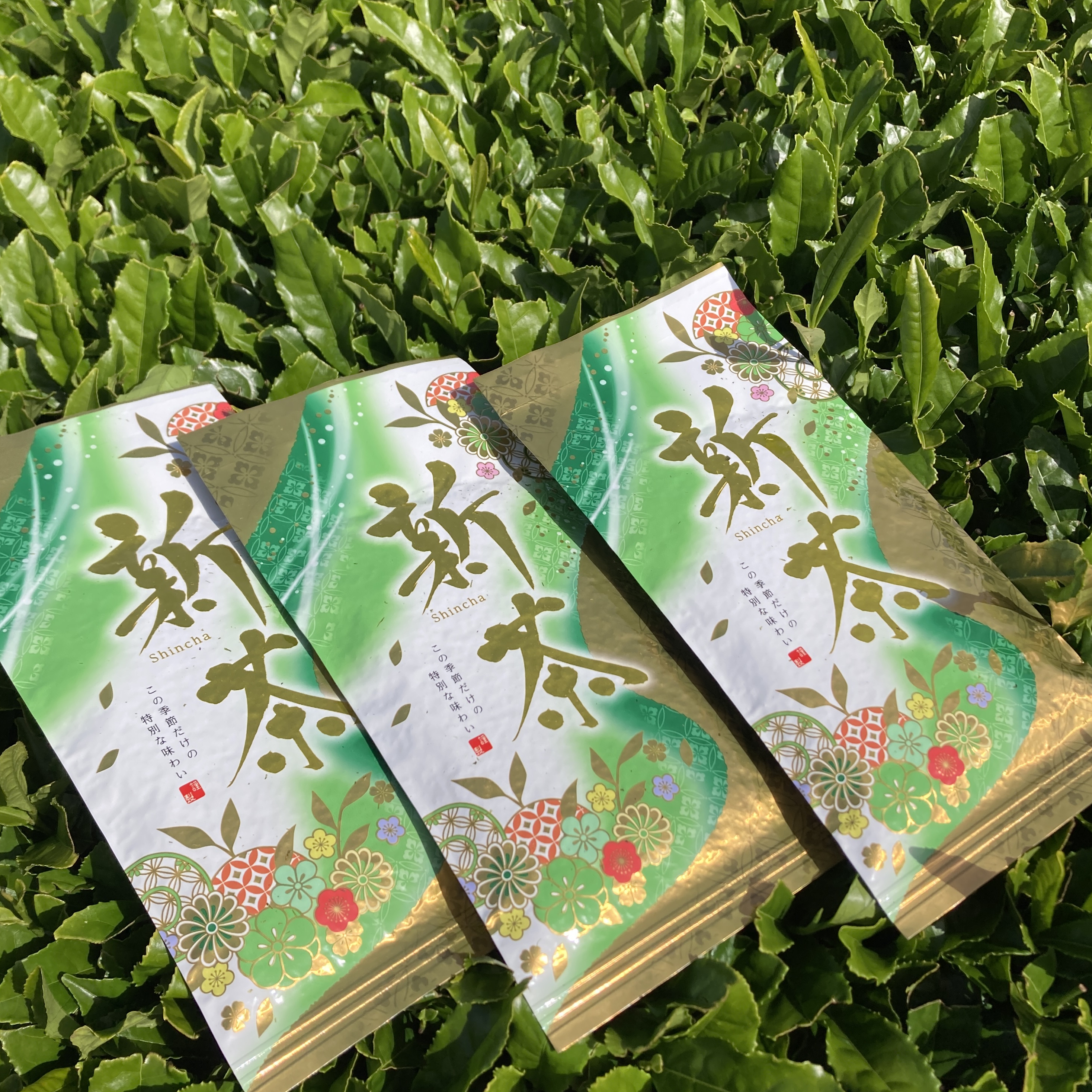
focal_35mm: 34
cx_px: 551
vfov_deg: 48.4
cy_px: 533
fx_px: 1213
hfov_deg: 48.4
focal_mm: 3.99
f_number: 1.8
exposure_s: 1/3436
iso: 25
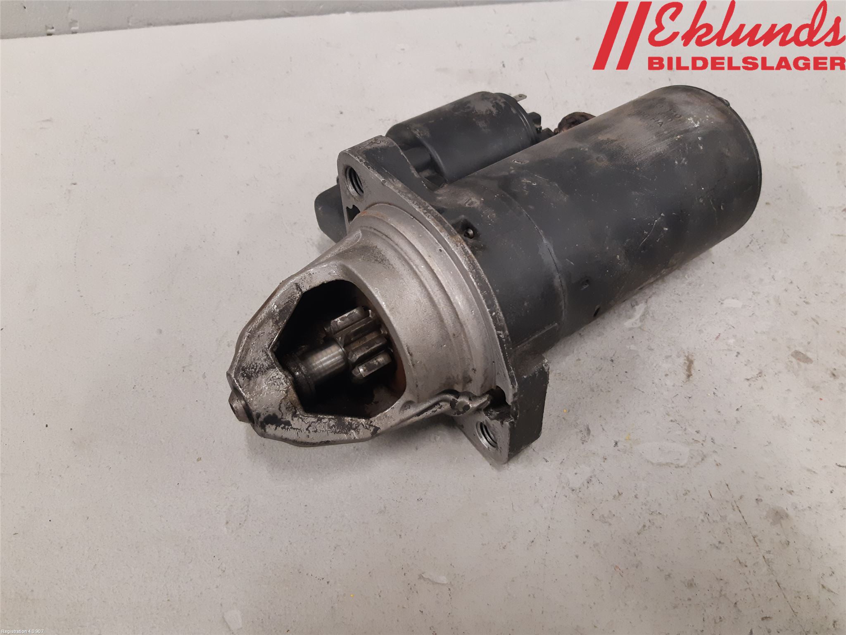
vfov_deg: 53.1
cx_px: 423
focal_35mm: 26
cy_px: 318
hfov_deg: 67.3
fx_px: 635
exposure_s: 1/50
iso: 200
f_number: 1.7
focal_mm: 3.93
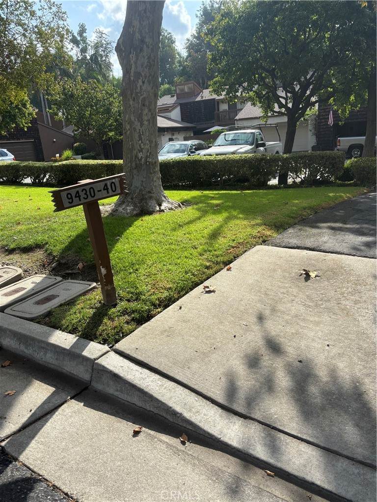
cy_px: 251
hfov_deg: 53.1
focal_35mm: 26
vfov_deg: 67.3
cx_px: 188
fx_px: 378
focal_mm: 5.96
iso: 50
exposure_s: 1/1399
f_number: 1.6
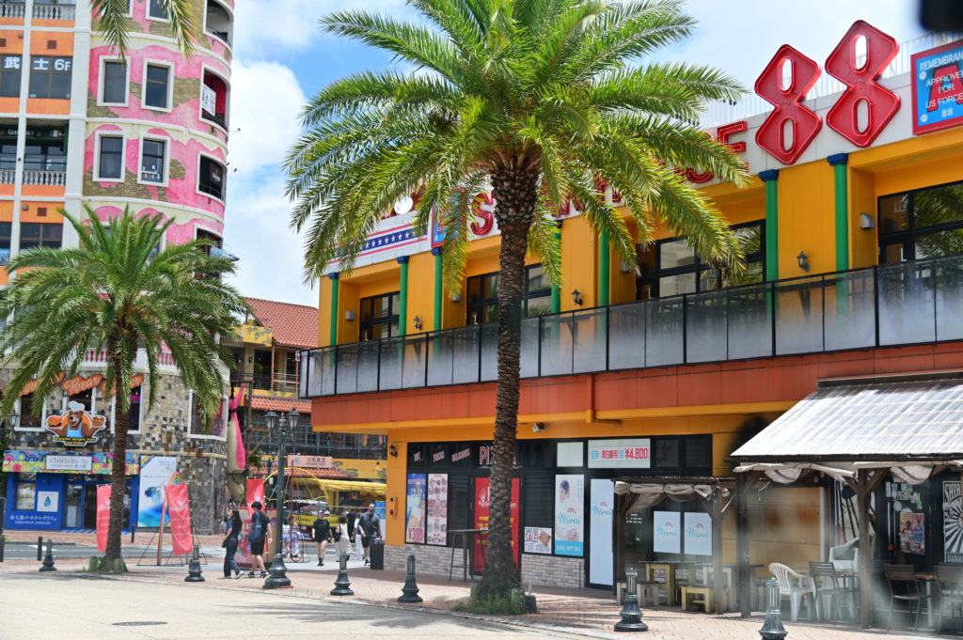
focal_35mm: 50
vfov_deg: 26.9
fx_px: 1336
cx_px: 482
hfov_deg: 39.6
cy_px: 320
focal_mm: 50
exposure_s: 1/640
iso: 100
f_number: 4
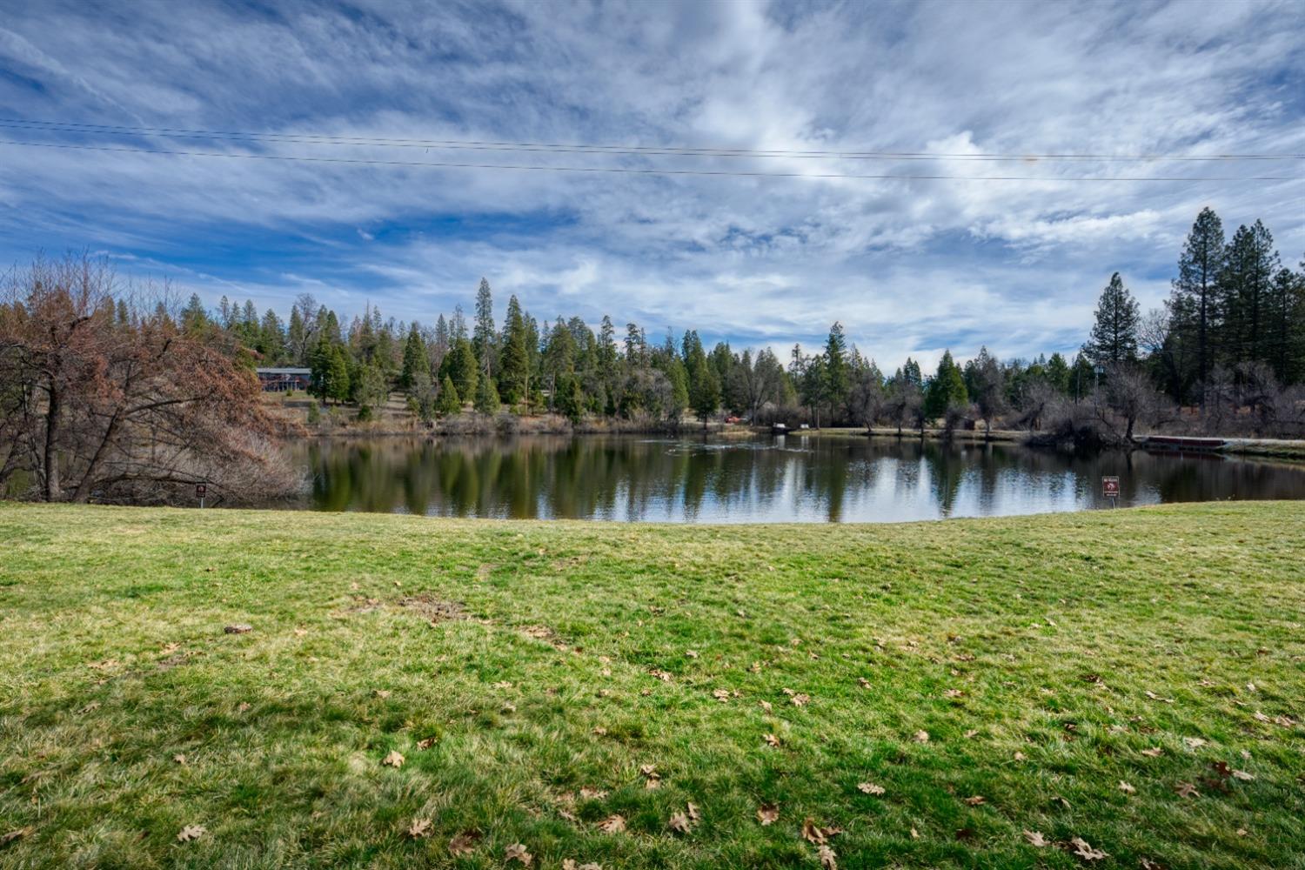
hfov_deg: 96.7
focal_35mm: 16
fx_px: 580
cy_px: 435
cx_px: 652
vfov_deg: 73.7
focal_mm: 16
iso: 640
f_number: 7.1
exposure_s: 1/400
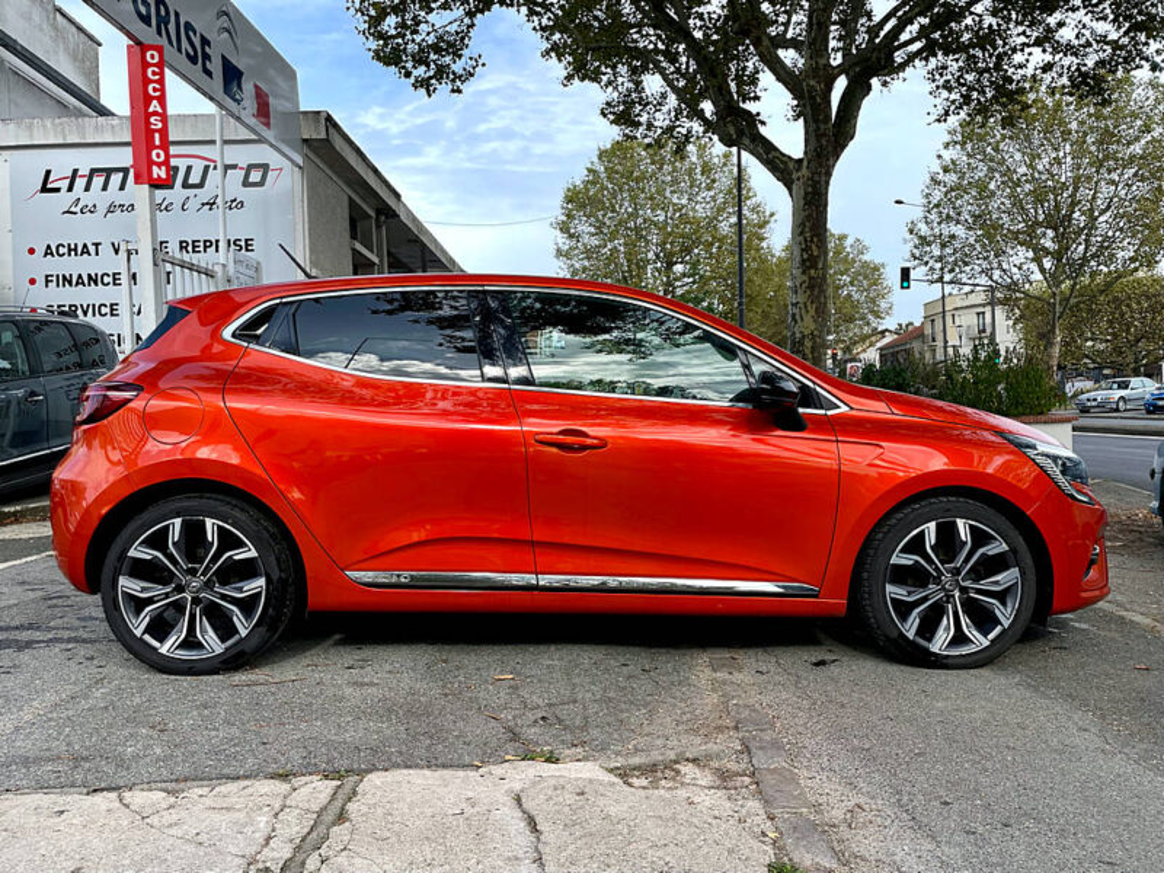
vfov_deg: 53.1
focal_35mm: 26
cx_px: 582
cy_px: 436
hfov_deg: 67.3
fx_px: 874
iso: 32
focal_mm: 4.2
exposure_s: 1/500
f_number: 1.6
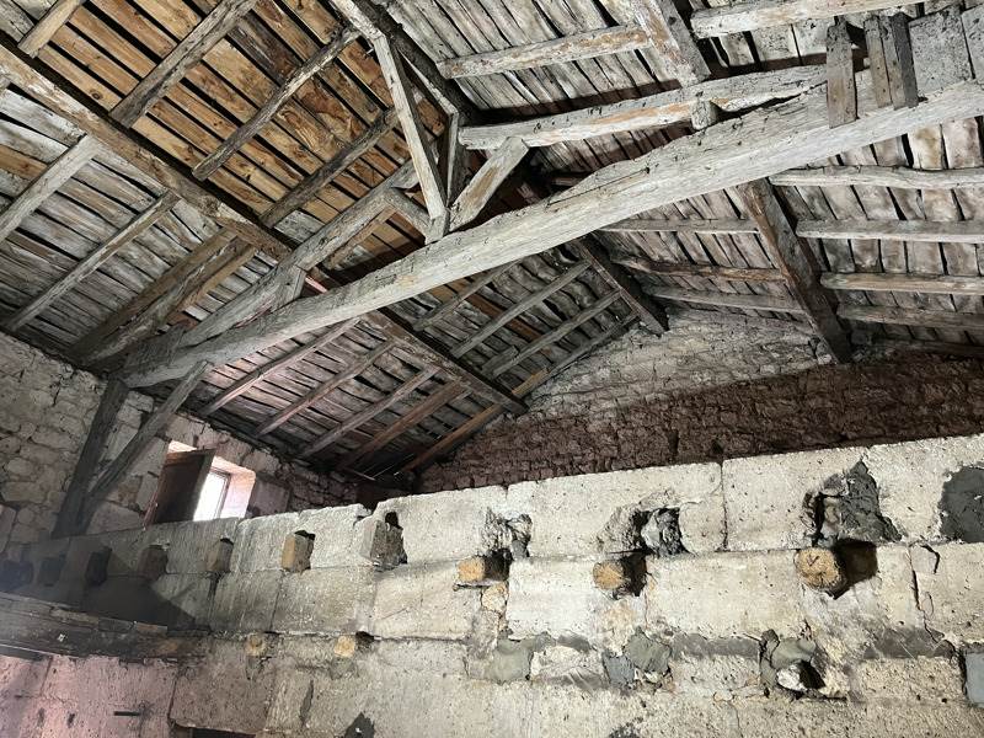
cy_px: 369
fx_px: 739
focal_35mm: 26
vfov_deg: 53.1
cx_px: 492
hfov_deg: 67.3
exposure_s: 1/50
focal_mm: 5.1
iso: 160
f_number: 1.6
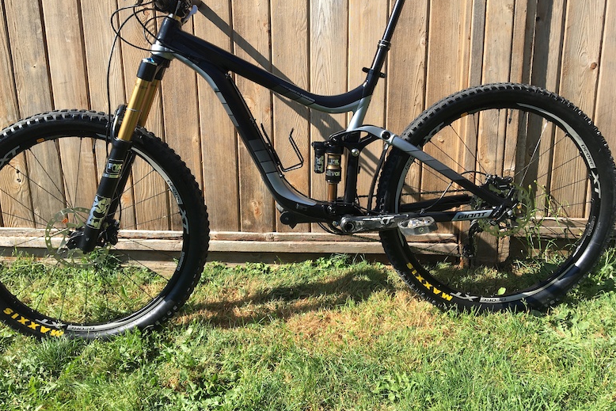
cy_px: 178
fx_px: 531
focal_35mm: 31
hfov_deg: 60.3
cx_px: 306
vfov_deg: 42.3
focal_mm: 4.15
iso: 25
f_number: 2.2
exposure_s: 1/574
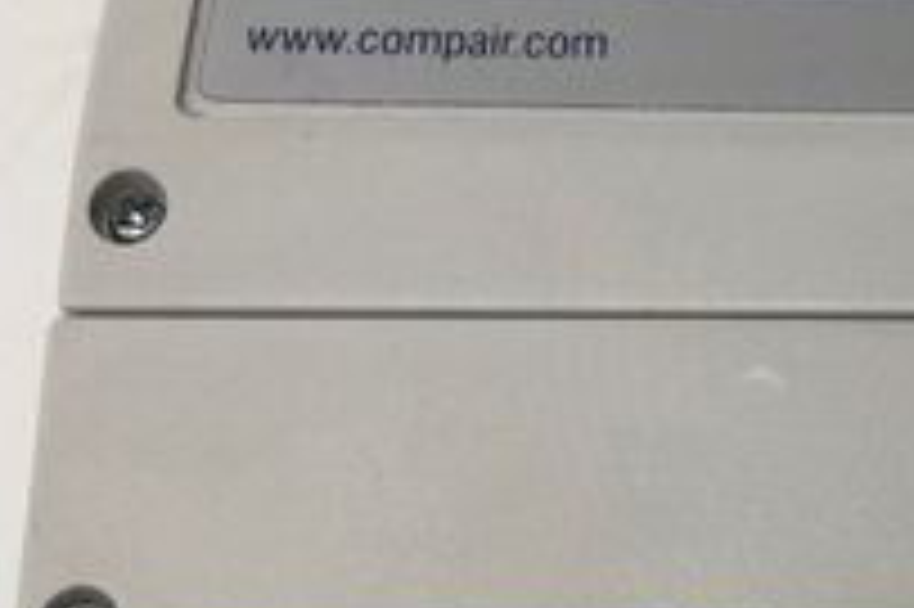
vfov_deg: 14.8
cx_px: 995
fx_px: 2334
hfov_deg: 21.1
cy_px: 342
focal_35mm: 92
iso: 40
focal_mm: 4
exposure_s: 1/100
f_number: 1.8
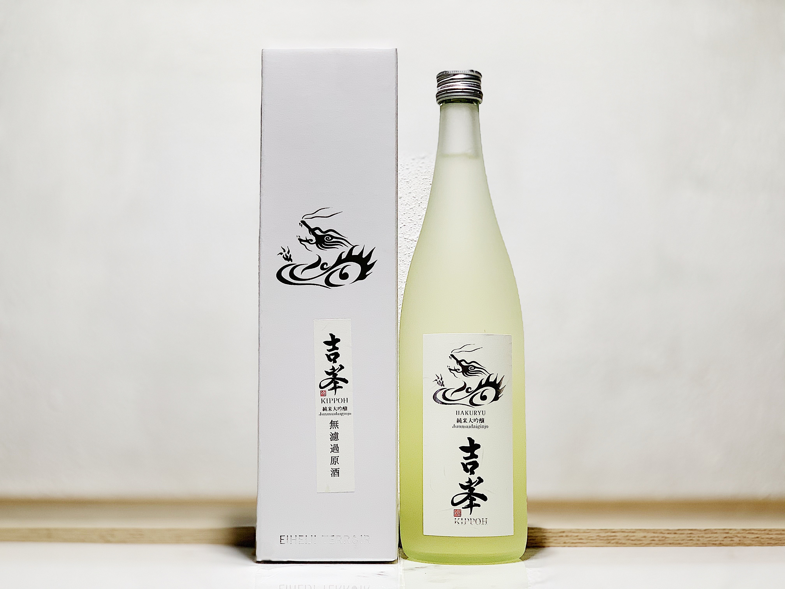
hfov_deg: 36.8
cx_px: 392
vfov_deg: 28.0
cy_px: 294
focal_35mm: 52
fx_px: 1179
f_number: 2.4
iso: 64
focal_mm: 6
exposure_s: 1/100
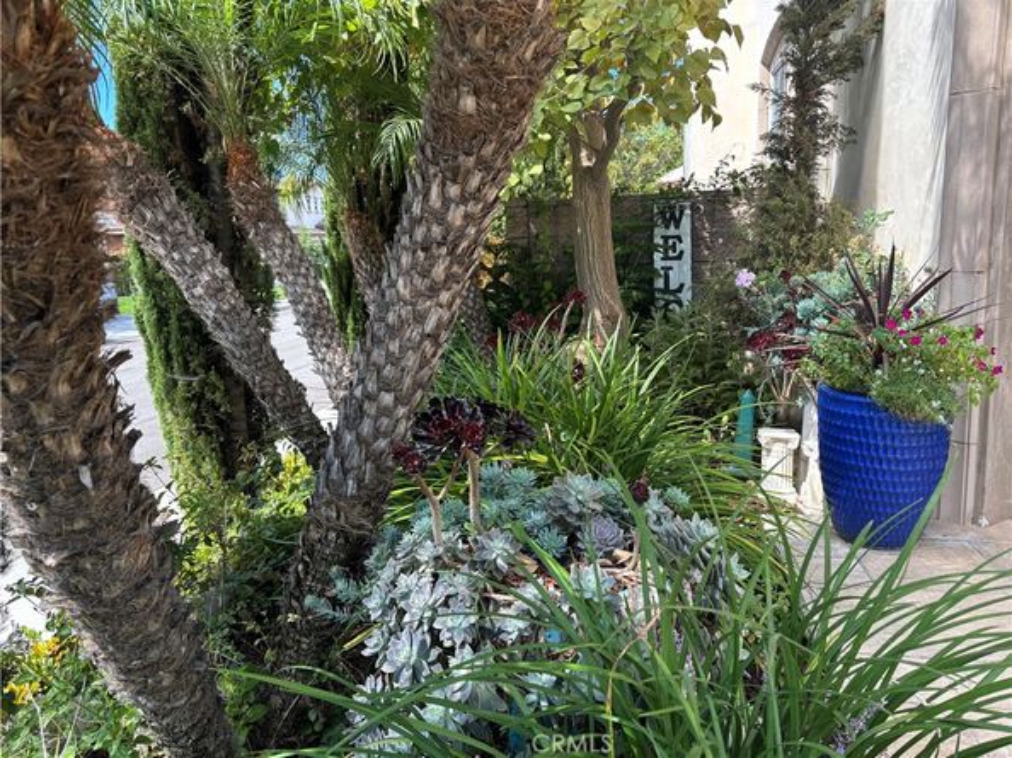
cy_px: 379
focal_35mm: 26
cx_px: 506
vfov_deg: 53.0
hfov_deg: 67.3
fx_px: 760
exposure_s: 1/421
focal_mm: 5.96
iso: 50
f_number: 1.6
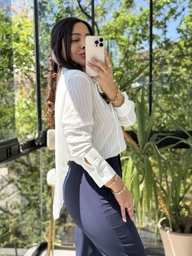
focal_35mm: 48
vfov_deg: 39.7
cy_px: 128
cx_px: 96
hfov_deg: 30.3
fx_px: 355
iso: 100
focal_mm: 6.76
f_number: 1.78
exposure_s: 1/706
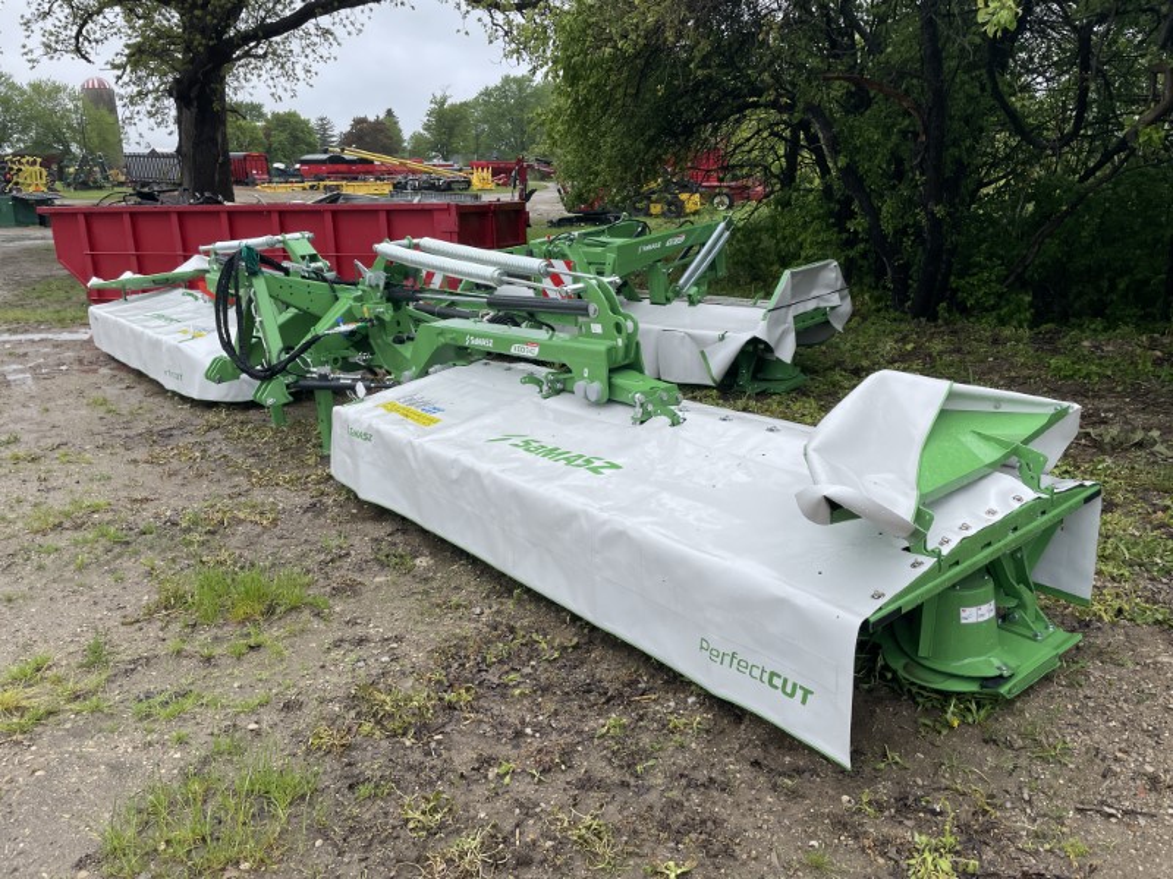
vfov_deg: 53.1
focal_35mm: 26
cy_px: 440
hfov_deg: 67.3
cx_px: 586
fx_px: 881
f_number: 1.6
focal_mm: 4.2
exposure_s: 1/2398
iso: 32
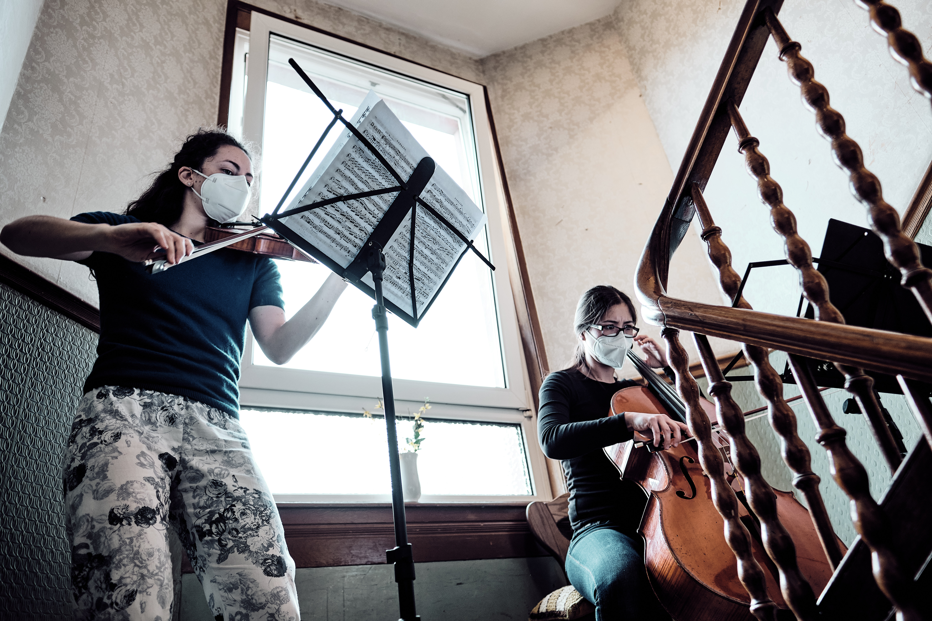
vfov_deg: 53.1
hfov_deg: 73.7
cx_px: 466
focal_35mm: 24
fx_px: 621
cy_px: 310
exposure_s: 1/125
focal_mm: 16
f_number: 2
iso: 640
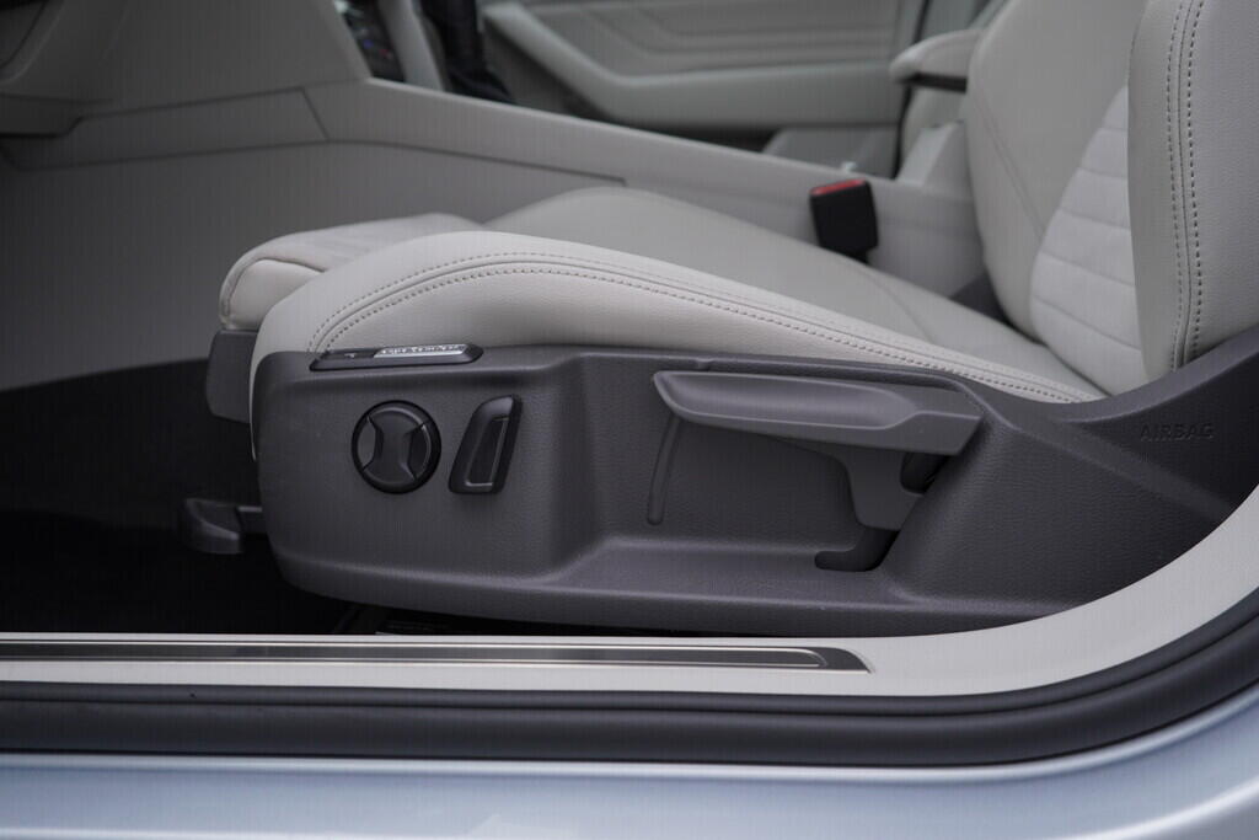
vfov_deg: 36.9
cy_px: 420
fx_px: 1259
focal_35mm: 36
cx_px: 630
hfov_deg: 53.1
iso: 125
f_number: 4
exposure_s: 1/60
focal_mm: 24
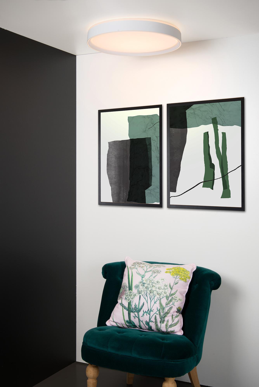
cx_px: 130
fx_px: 485
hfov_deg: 29.9
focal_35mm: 45
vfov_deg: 43.6
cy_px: 194
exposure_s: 1/15
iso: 100
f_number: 18
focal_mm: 45
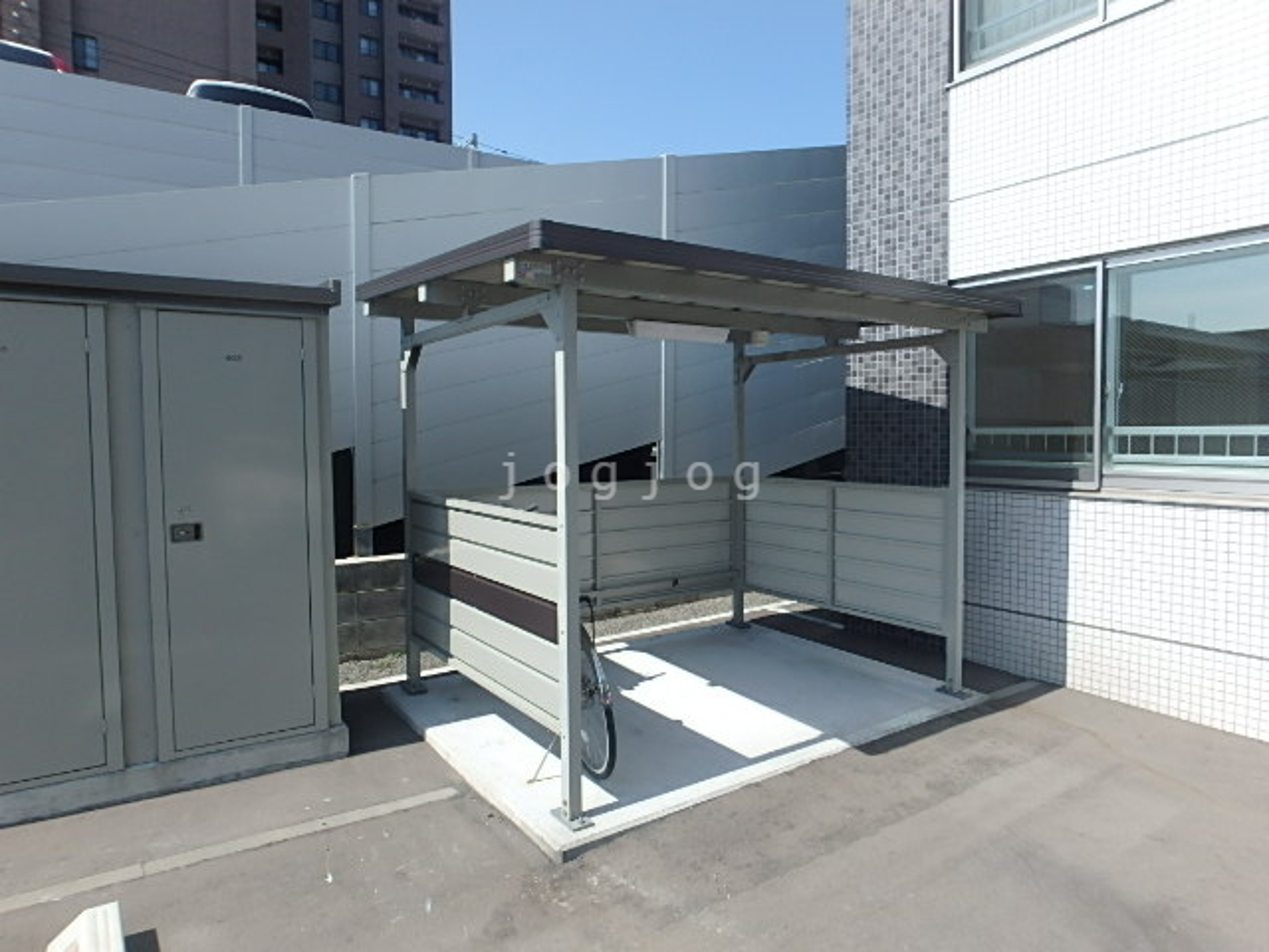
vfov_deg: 63.4
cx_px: 634
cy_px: 476
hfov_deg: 79.0
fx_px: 770
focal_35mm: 21
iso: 125
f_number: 6
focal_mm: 3.7
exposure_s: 1/400
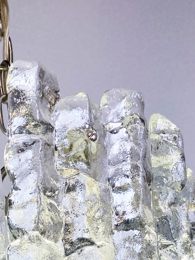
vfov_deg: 23.3
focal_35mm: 76
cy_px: 319
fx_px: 571
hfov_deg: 19.0
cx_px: 13
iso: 20
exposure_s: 1/137
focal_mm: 3.99
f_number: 1.8
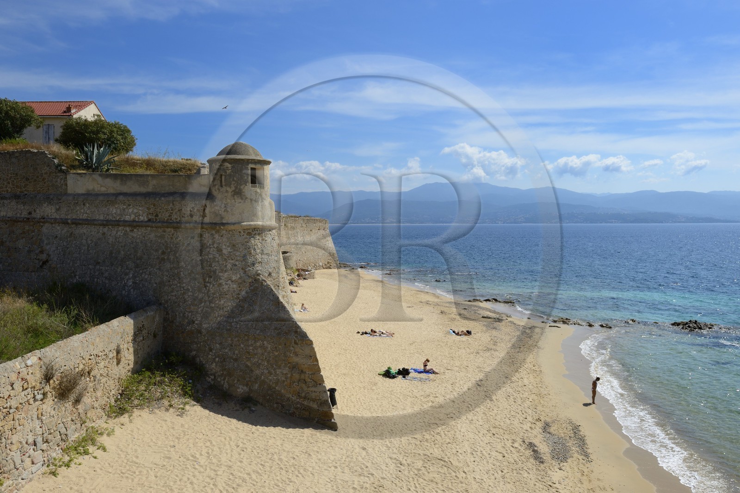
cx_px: 370
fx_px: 575
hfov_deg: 65.5
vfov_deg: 46.4
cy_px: 246
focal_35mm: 28
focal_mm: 28
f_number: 18
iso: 200
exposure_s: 1/160
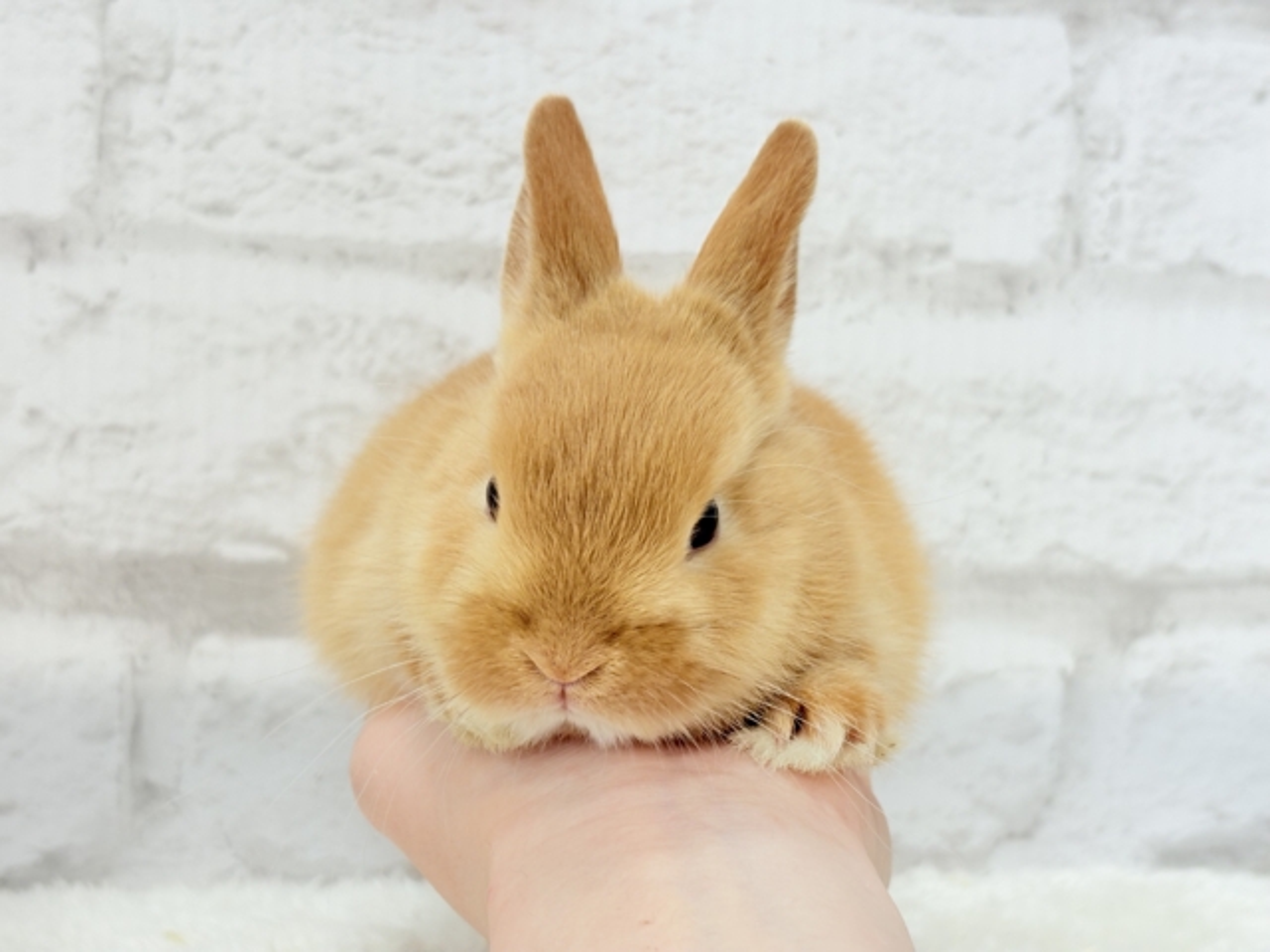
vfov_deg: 28.0
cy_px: 476
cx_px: 635
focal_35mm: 52
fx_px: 1908
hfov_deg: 36.8
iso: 40
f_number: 1.6
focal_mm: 5.96
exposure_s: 1/50
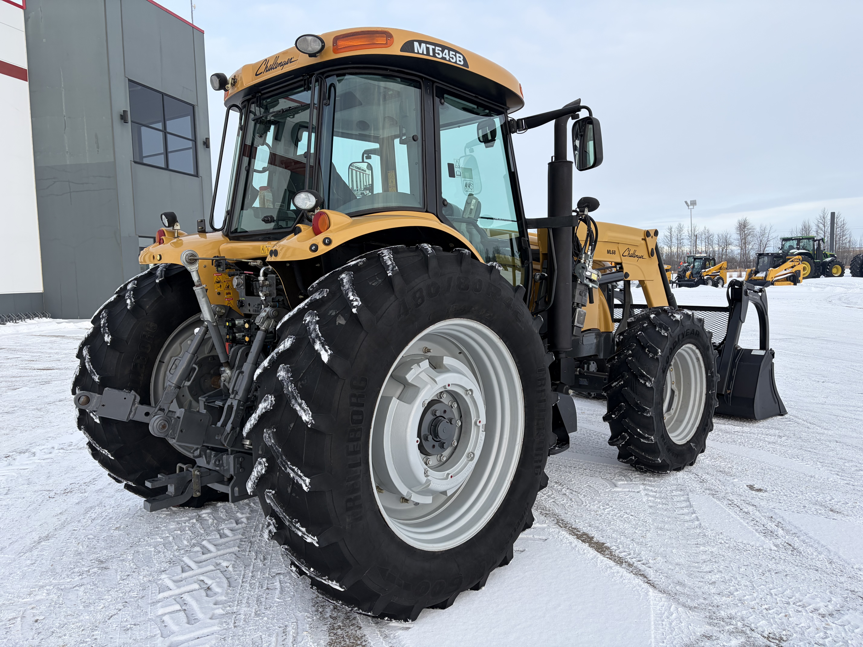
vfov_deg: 53.1
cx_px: 432
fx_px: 648
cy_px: 324
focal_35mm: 26
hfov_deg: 67.3
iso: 50
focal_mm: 5.96
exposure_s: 1/419
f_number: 1.6
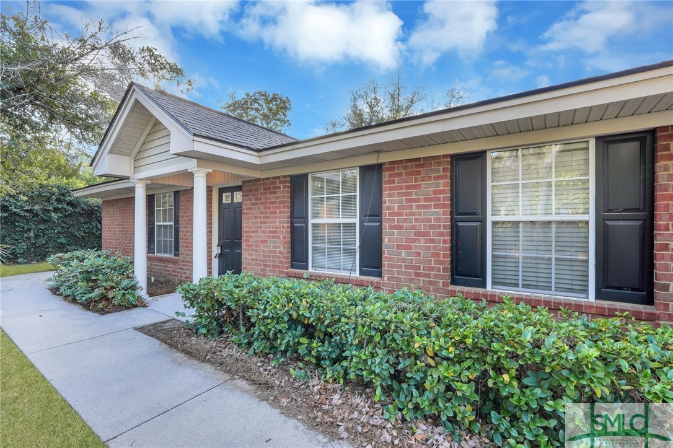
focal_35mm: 16
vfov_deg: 73.7
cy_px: 224
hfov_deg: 96.8
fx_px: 299
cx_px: 336
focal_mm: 16
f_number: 9
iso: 320
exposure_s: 1/100
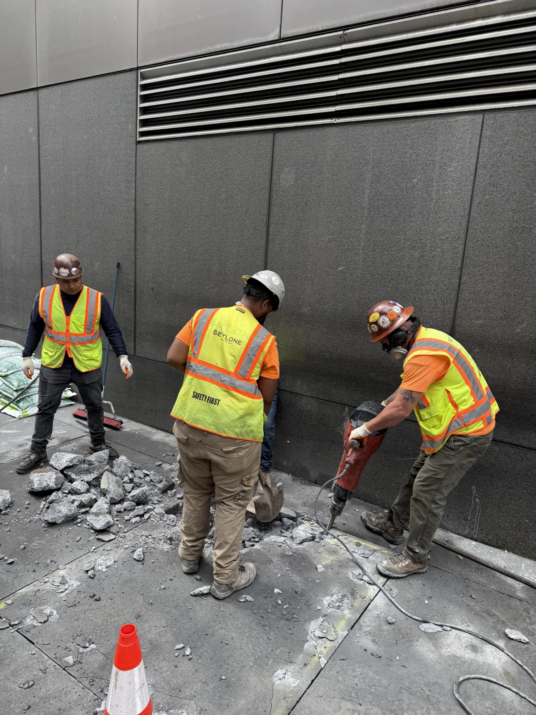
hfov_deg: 56.8
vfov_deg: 71.6
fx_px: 495
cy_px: 358
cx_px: 268
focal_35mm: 24
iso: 80
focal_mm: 6.76
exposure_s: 1/584
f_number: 1.78
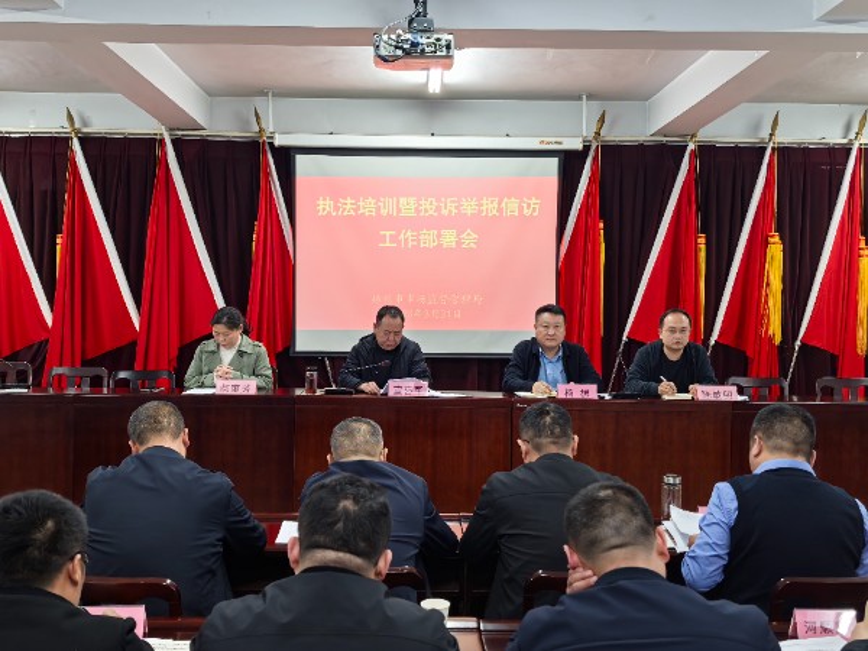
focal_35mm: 37
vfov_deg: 38.7
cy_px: 326
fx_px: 928
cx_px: 434
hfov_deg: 50.1
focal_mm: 6.98
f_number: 1.4
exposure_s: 1/100
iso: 160
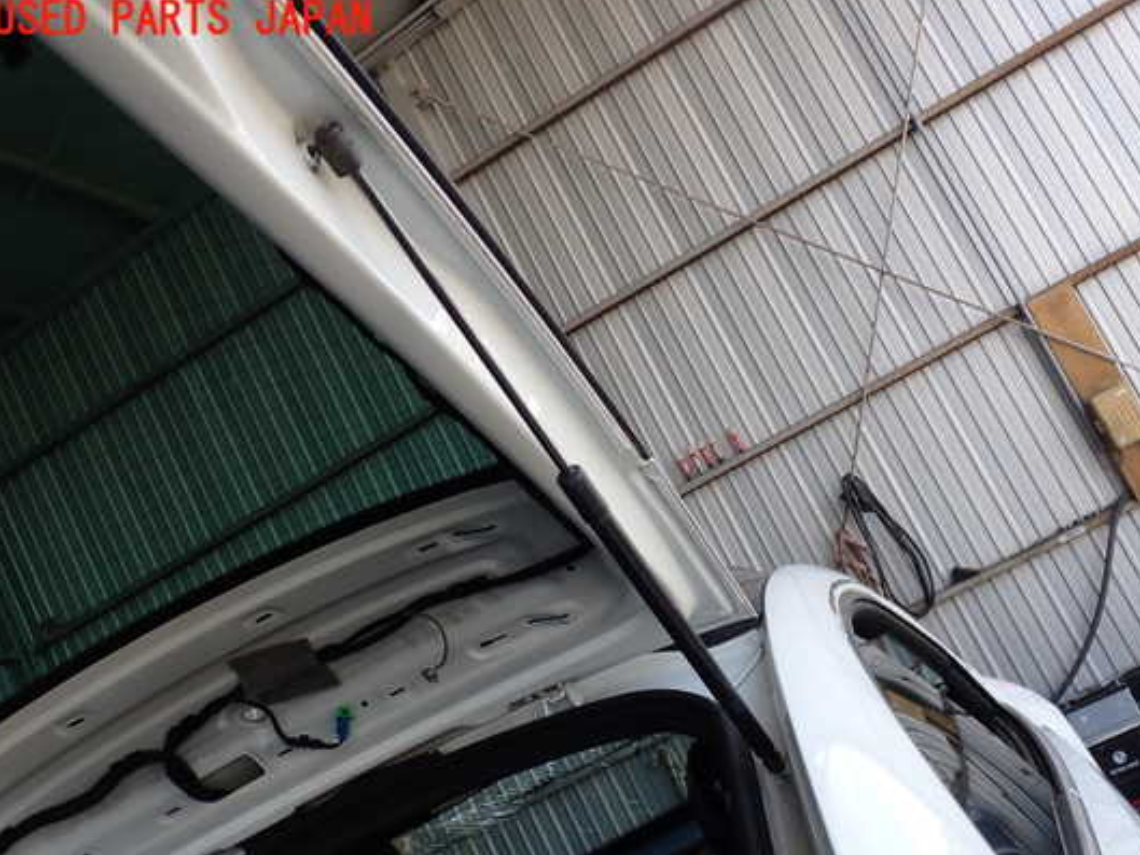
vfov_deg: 41.7
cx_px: 627
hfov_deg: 53.9
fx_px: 1120
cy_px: 478
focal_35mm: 34
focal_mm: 5.4
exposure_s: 1/160
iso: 100
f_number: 3.2
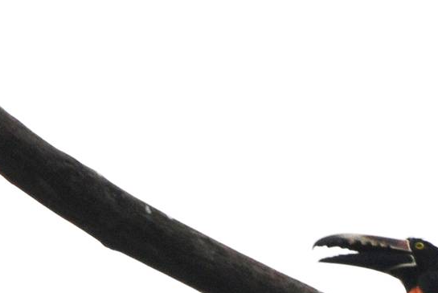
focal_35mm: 1321
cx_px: 635
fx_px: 16094
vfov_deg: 1.0
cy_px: 358
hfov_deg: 1.6
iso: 400
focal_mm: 300
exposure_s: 1/160
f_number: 16
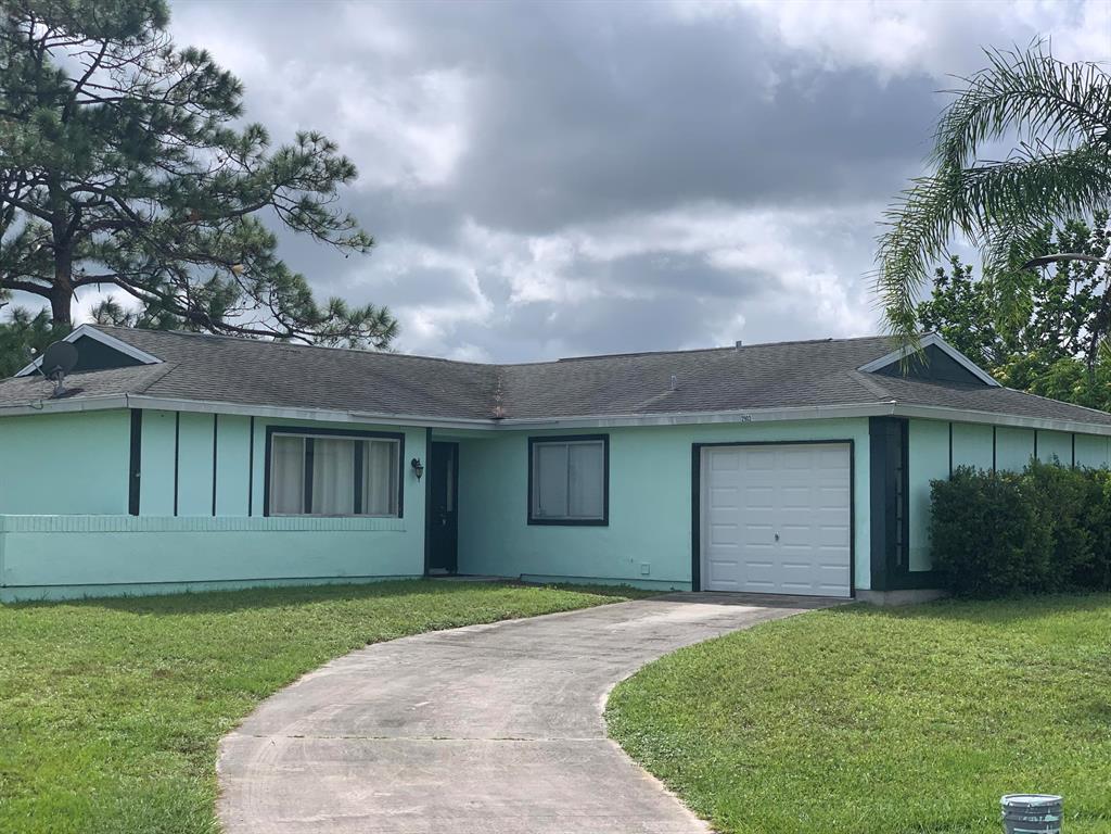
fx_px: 1669
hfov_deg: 36.8
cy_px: 417
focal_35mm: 52
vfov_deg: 28.0
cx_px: 556
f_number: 2.4
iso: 16
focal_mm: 6
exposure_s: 1/1845
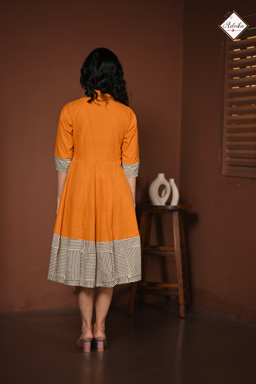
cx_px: 128
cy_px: 192
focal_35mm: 85
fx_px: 907
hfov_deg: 16.1
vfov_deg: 23.9
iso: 40
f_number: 1.8
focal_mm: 85
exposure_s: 1/200
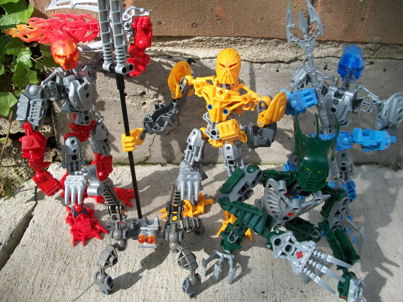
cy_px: 151
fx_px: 373
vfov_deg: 44.2
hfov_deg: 56.8
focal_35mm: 32
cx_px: 202
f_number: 2.9
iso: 80
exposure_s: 1/400
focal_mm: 5.7
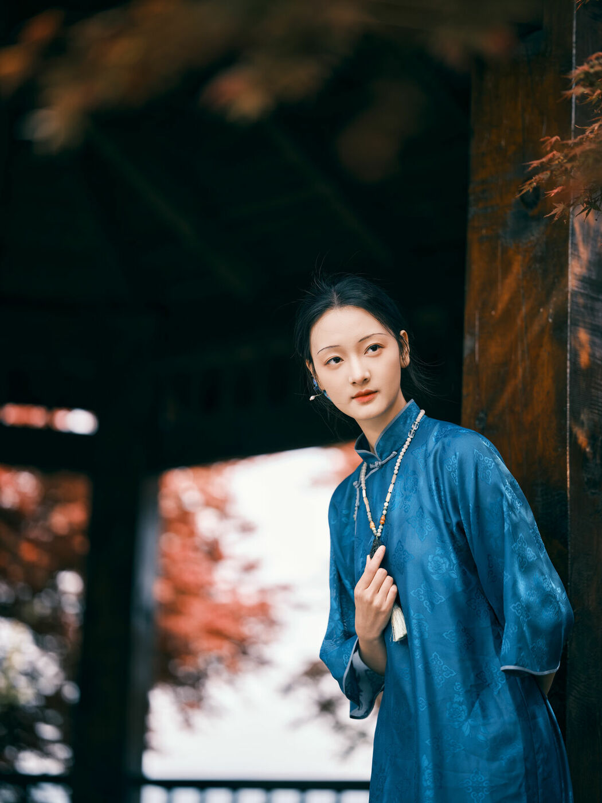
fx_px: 2017
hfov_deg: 17.0
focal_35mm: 87
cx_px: 301
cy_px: 402
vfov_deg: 22.5
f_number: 2
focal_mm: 110
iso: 100
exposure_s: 1/400
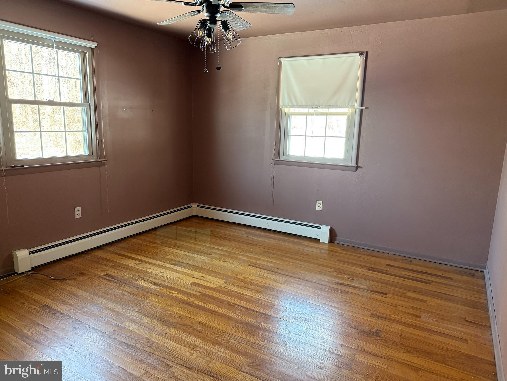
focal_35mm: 24
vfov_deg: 56.8
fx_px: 352
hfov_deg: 71.6
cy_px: 190
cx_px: 254
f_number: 1.78
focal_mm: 6.76
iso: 320
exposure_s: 1/60
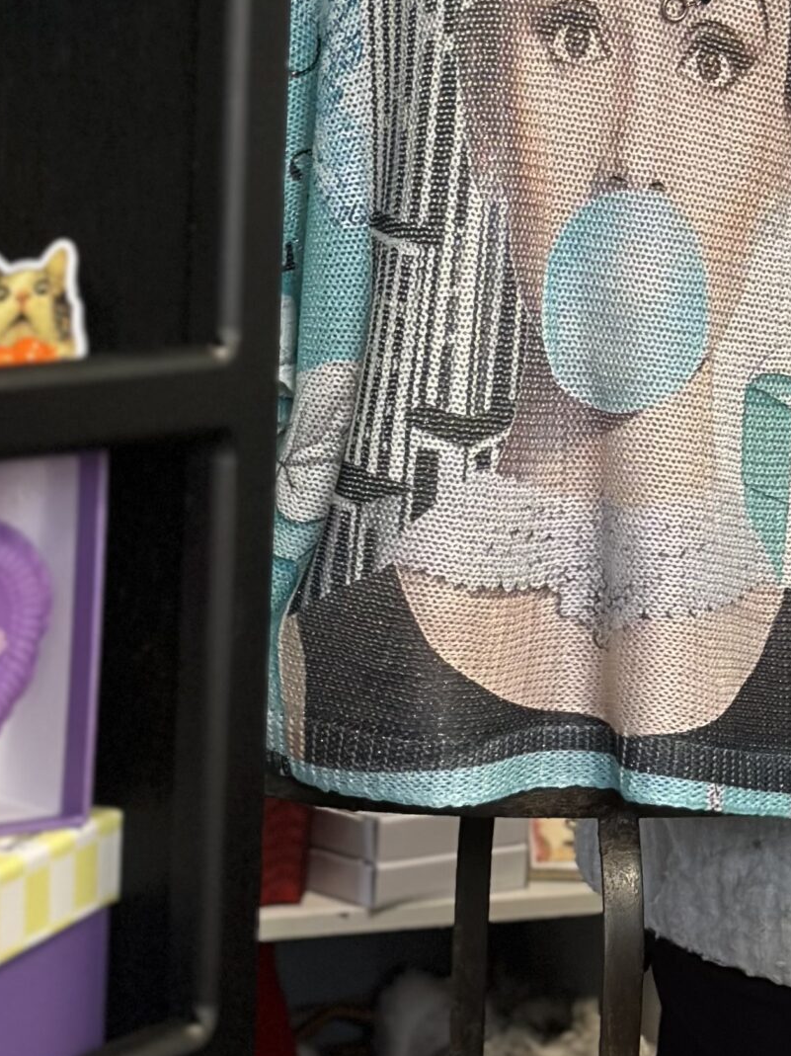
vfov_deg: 17.0
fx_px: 3506
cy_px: 292
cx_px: 639
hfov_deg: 12.8
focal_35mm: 115
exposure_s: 1/60
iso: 200
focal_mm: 6.86
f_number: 1.78
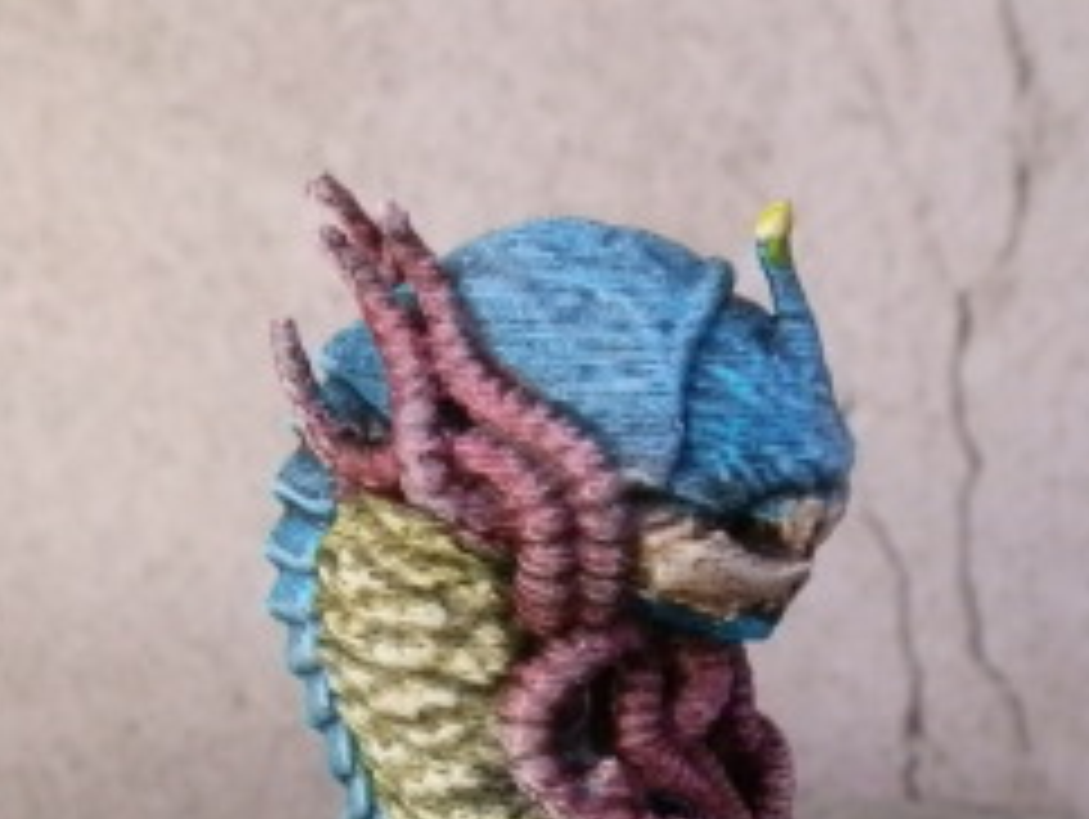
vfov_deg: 22.4
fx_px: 1952
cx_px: 526
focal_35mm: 62
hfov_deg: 31.2
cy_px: 900
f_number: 3.1
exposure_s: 1/100
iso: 400
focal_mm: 5
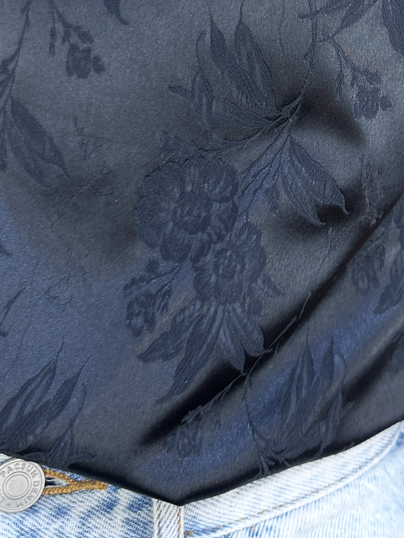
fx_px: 856
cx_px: 407
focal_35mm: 55
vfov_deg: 32.8
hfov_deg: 25.2
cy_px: 32
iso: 80
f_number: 1.78
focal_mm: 6.86
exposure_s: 1/286
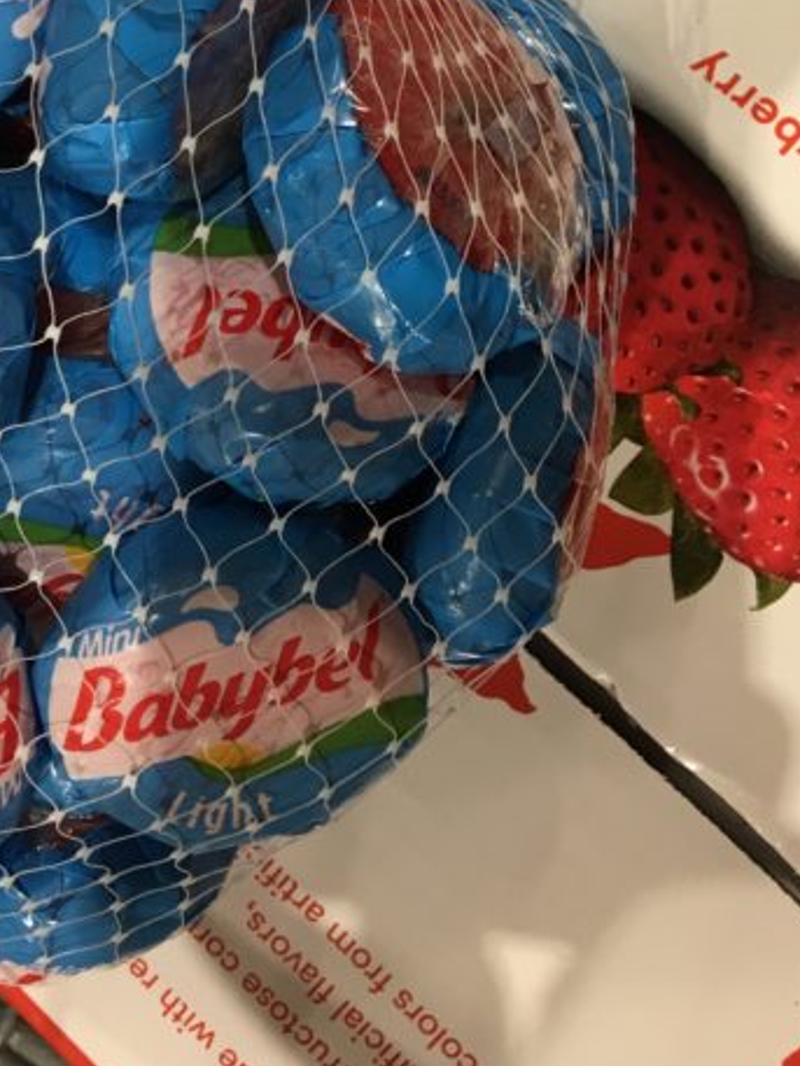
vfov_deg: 27.6
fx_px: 2002
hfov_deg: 22.1
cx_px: 103
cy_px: -63
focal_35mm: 65
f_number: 2.2
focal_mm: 4.15
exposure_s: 1/30
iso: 64
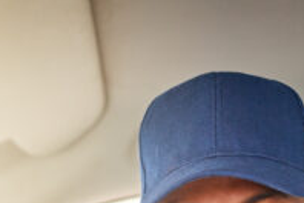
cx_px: 94
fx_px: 1148
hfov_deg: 15.0
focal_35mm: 136
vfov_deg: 9.6
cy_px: 367
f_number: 2
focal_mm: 35
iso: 400
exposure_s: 1/800
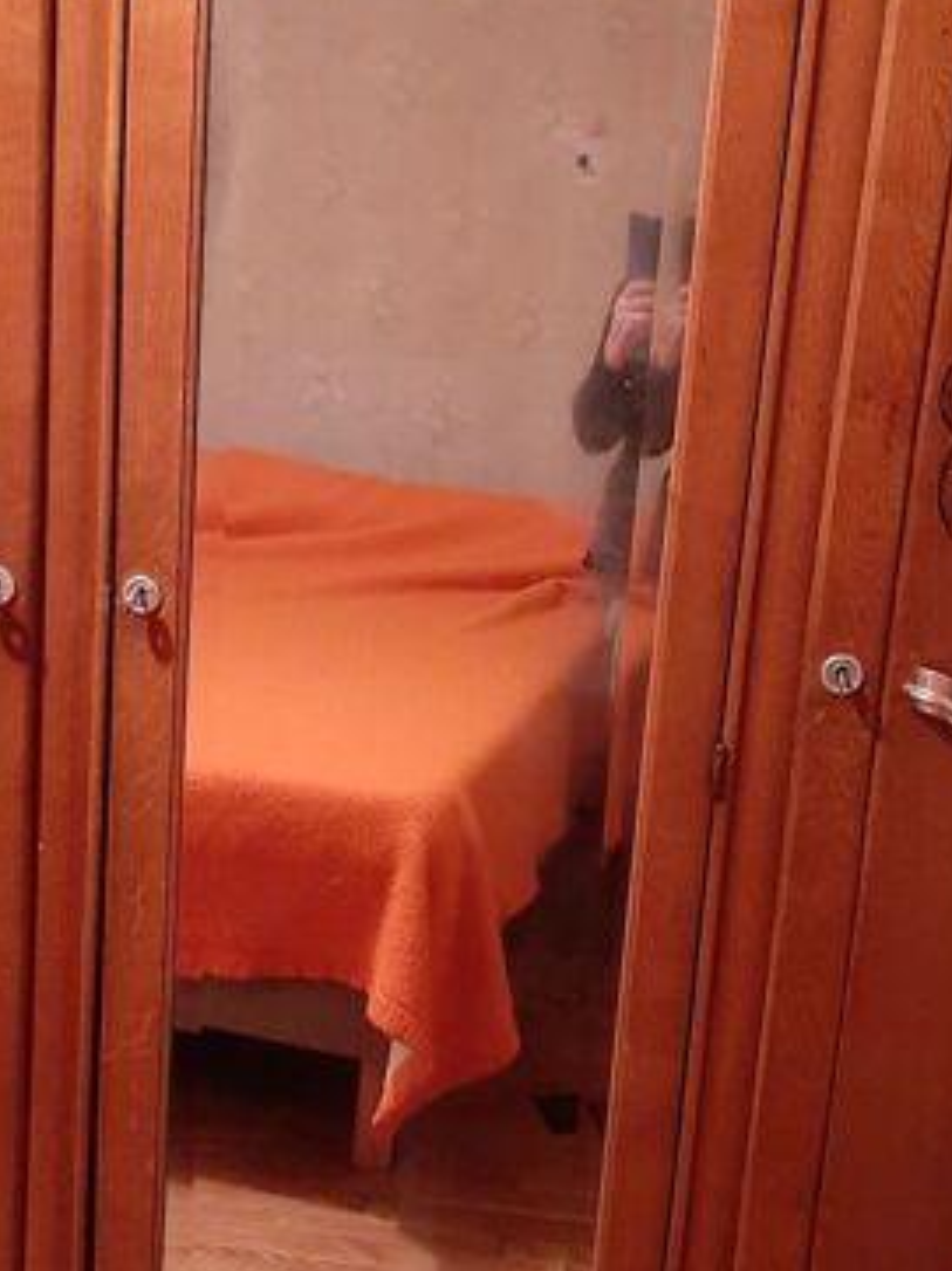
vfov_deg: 41.3
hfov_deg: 31.5
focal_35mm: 46
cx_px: 488
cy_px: 628
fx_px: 1689
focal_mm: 3.93
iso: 500
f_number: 1.7
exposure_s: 1/25
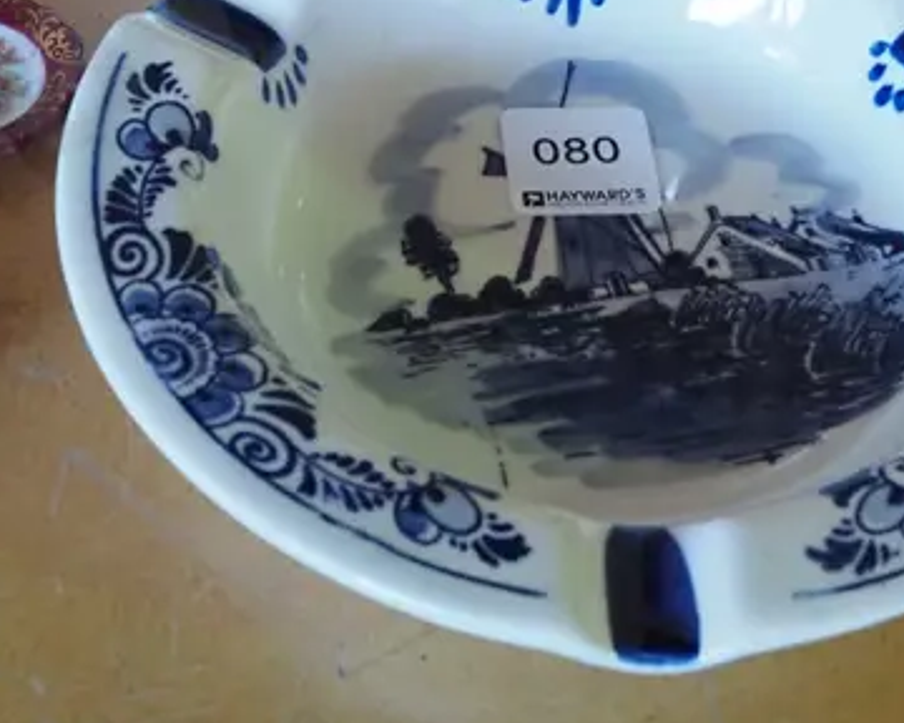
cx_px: 367
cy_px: -151
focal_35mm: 100
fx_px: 2675
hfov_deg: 19.2
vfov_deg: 14.9
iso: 2500
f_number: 5.6
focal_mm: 18
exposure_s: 1/40
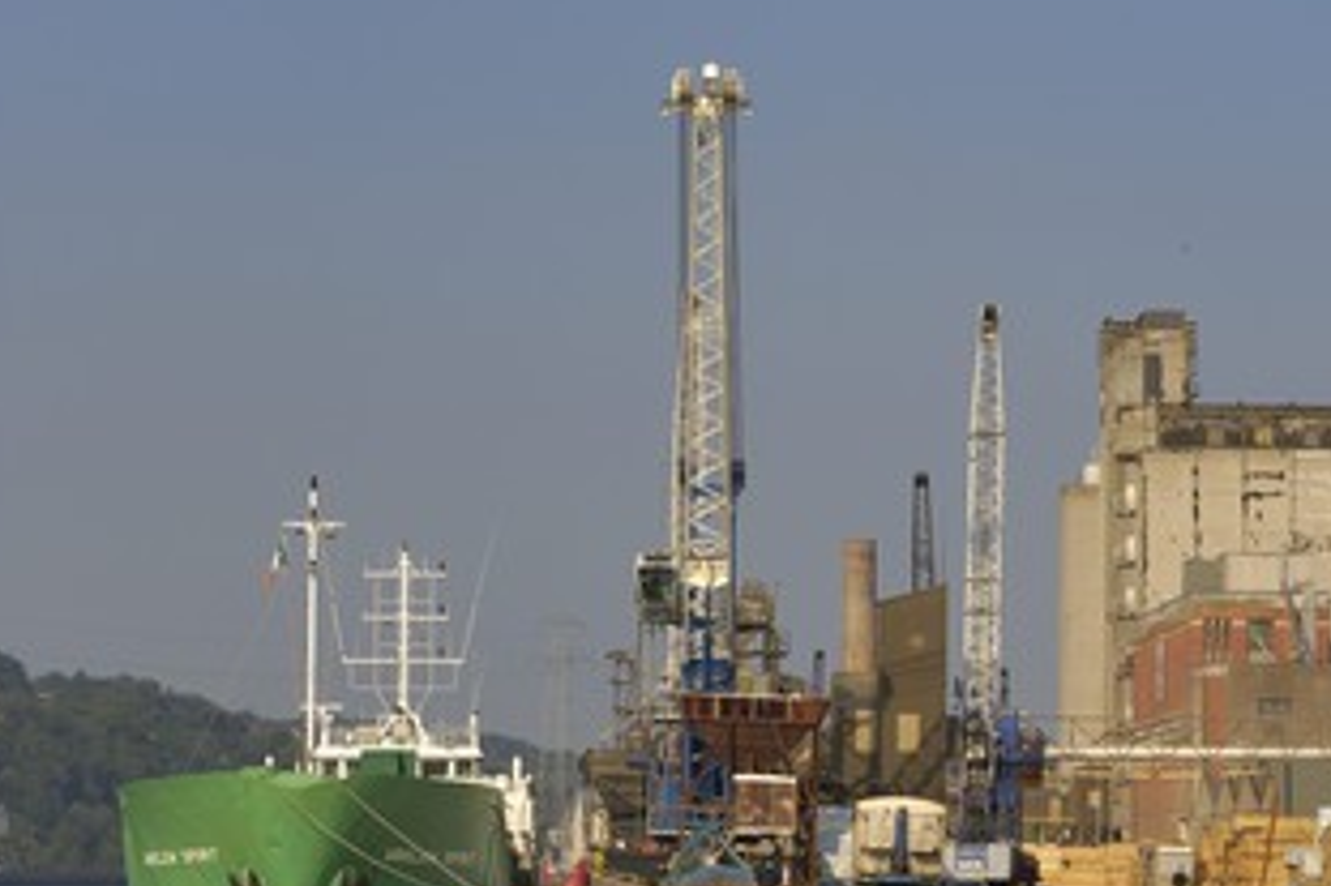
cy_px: 488
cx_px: 871
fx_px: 5247
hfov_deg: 14.4
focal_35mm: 142
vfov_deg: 9.7
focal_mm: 70
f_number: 11
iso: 100
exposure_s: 1/160
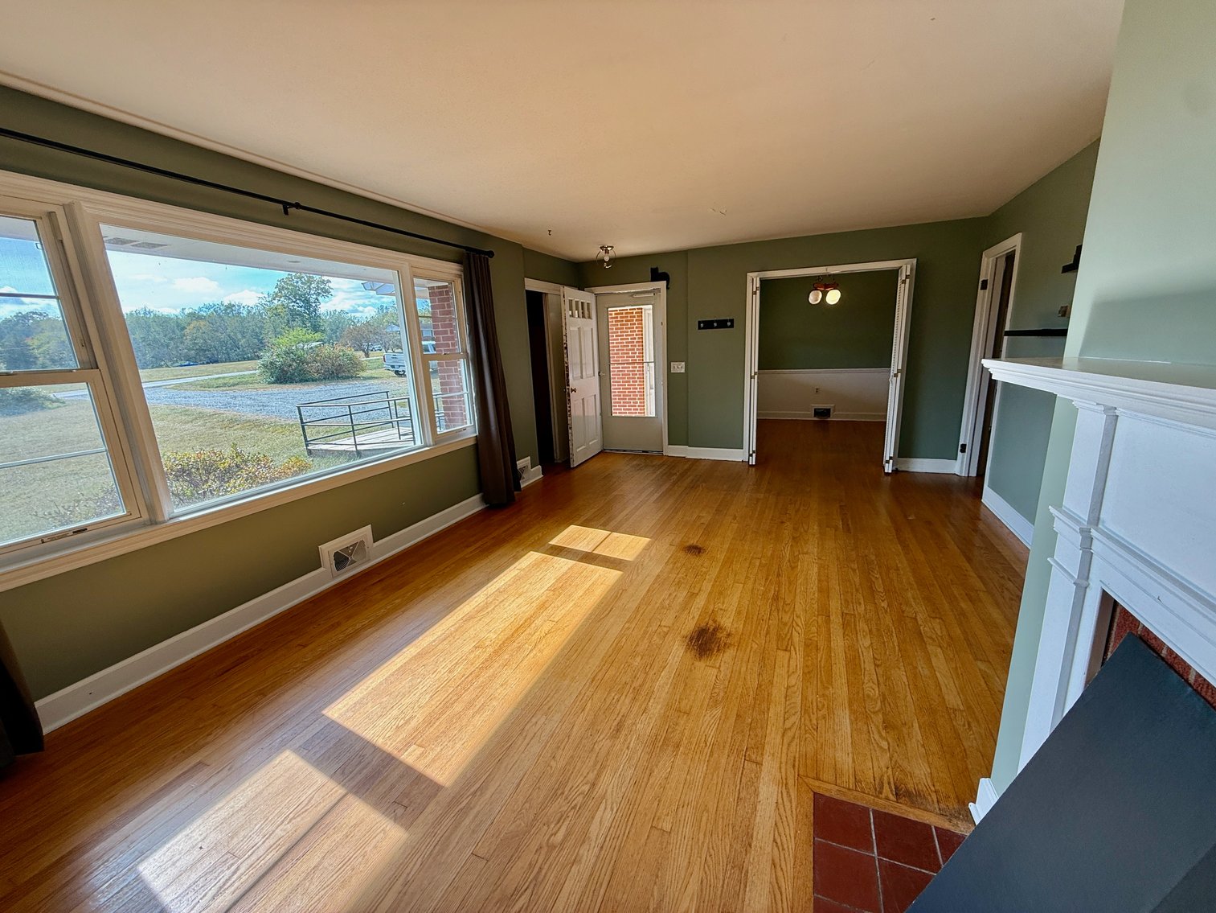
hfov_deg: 102.1
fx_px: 492
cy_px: 456
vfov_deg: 85.7
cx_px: 608
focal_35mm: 14
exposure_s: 1/142
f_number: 2.2
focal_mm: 2.22
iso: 64
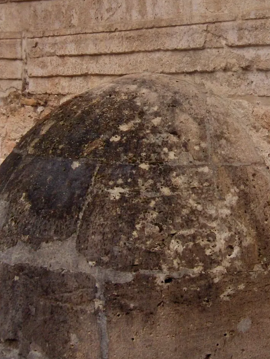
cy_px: 79
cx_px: 199
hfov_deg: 17.3
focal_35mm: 85
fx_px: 882
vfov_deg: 22.7
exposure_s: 1/219
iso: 100
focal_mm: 8
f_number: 2.8
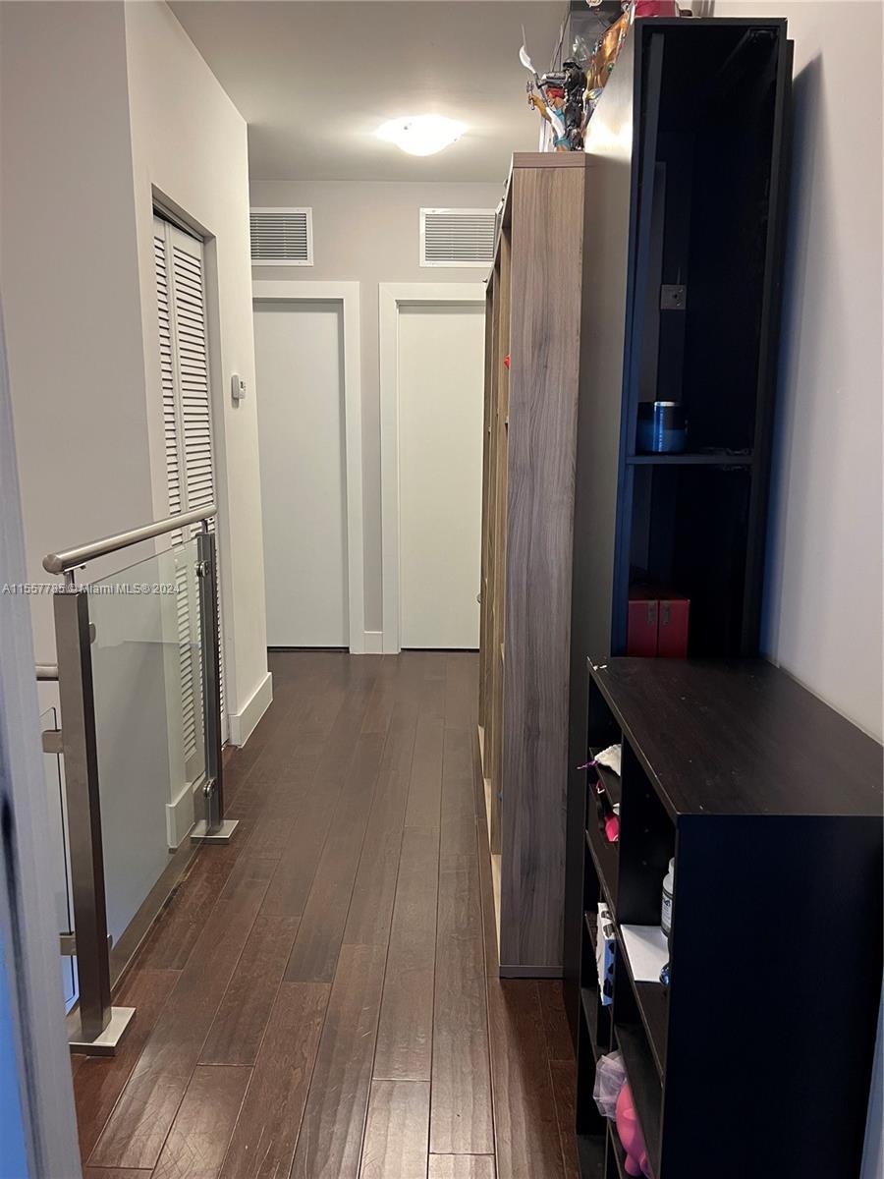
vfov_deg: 67.3
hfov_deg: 53.1
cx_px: 442
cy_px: 590
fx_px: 885
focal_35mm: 26
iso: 250
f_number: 1.5
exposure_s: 1/60
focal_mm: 5.7
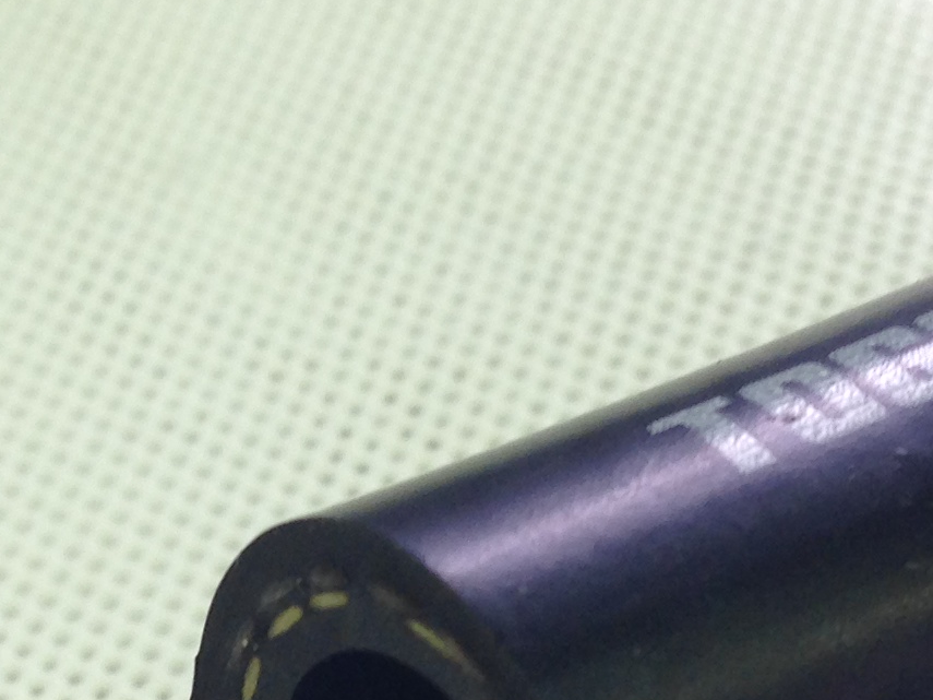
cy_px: 440
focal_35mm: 126
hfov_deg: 15.6
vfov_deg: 11.8
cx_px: 218
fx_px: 3396
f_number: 2.4
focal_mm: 4.12
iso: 50
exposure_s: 1/20
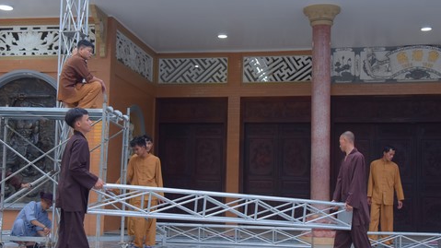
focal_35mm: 54
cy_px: 140
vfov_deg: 22.2
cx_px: 225
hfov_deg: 38.5
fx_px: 631
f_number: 6.3
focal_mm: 38
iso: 500
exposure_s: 1/125
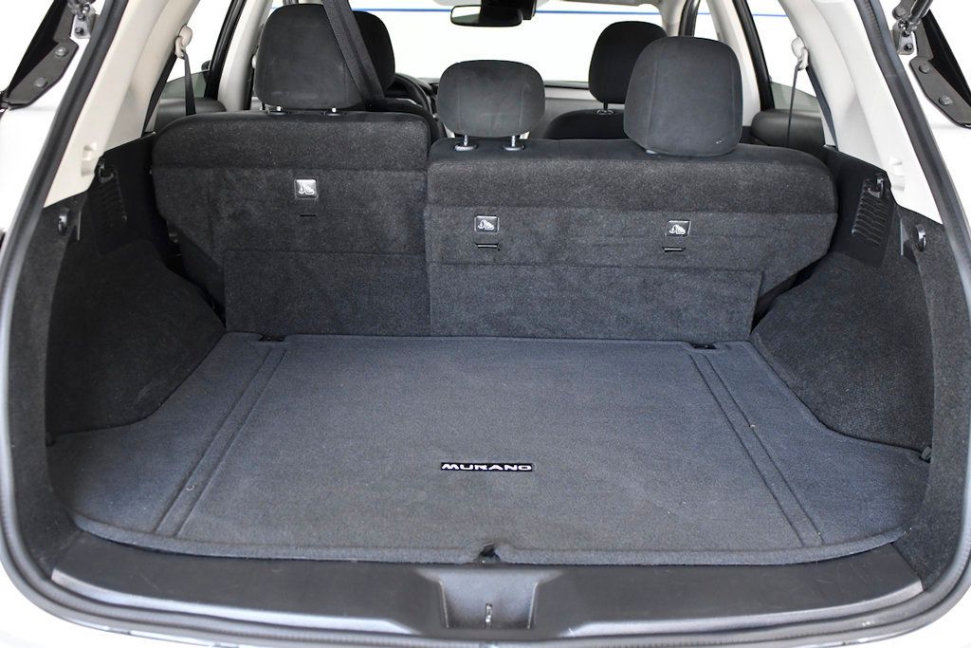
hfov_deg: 53.1
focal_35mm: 36
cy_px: 324
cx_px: 486
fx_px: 971
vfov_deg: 36.9
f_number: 3.5
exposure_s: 1/500
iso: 2500
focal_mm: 24
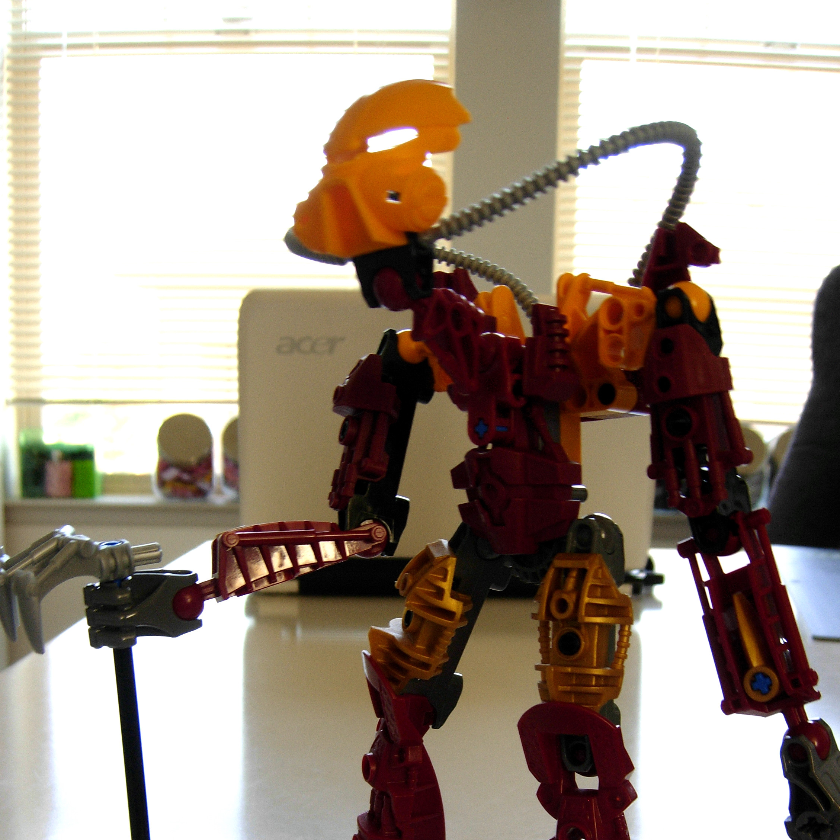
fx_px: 1263
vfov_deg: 36.3
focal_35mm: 46
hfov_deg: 36.8
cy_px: 587
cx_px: 411
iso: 50
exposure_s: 1/21.9
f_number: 3
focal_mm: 7.5
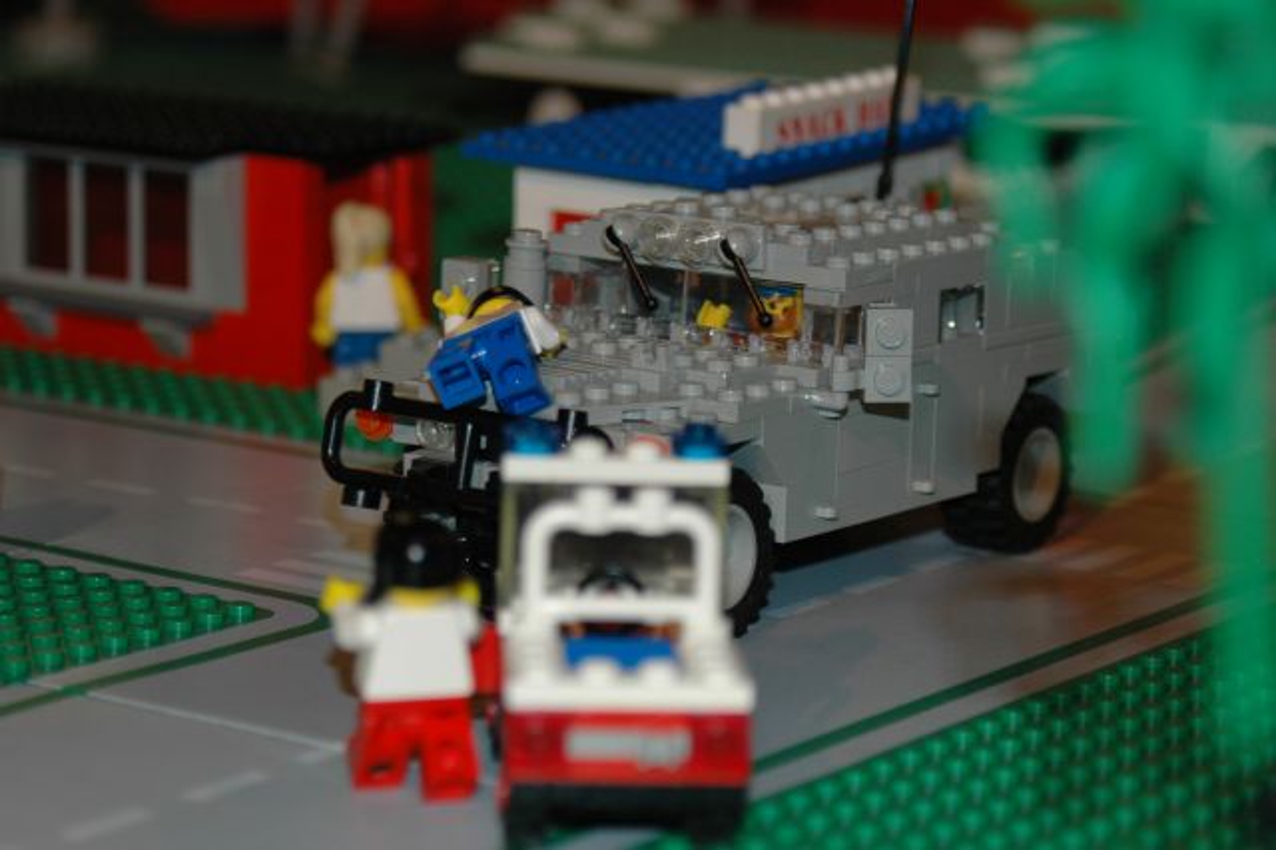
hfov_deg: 17.1
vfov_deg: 11.4
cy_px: 425
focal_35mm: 120
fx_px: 4251
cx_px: 638
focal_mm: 80
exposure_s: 1/60
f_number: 5.6
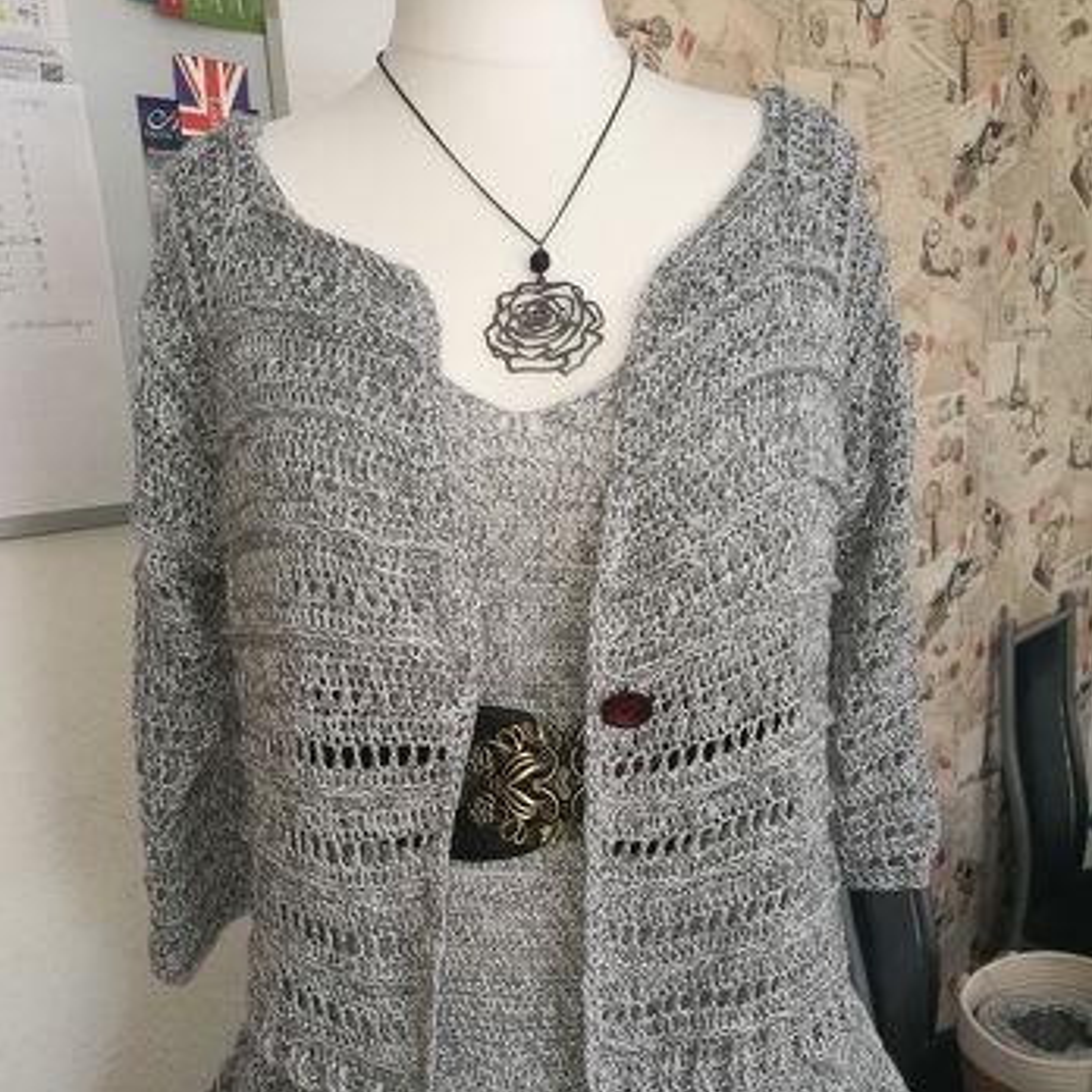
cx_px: 546
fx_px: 1142
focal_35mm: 32
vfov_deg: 50.5
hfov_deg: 51.1
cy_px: 700
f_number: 2.2
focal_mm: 4.5
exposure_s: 1/50
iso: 125
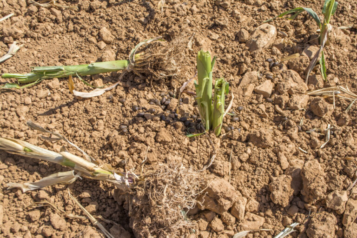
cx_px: 178
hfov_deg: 46.4
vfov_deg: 31.9
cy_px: 119
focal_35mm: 42
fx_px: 416
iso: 100
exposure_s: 1/125
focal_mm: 28
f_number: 13
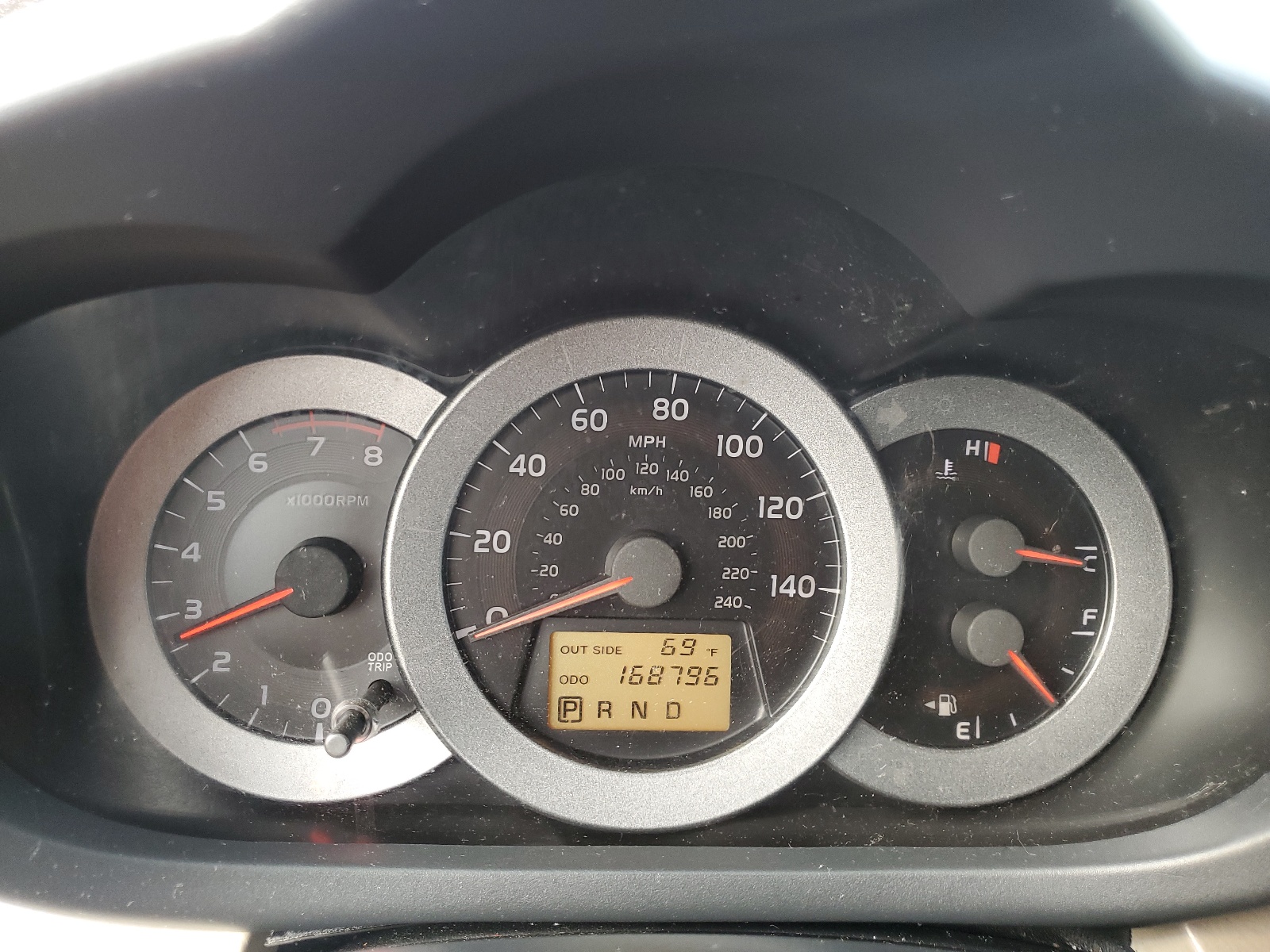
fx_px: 954
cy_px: 476
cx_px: 635
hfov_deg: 67.3
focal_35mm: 26
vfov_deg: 53.1
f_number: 1.5
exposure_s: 1/120
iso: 92
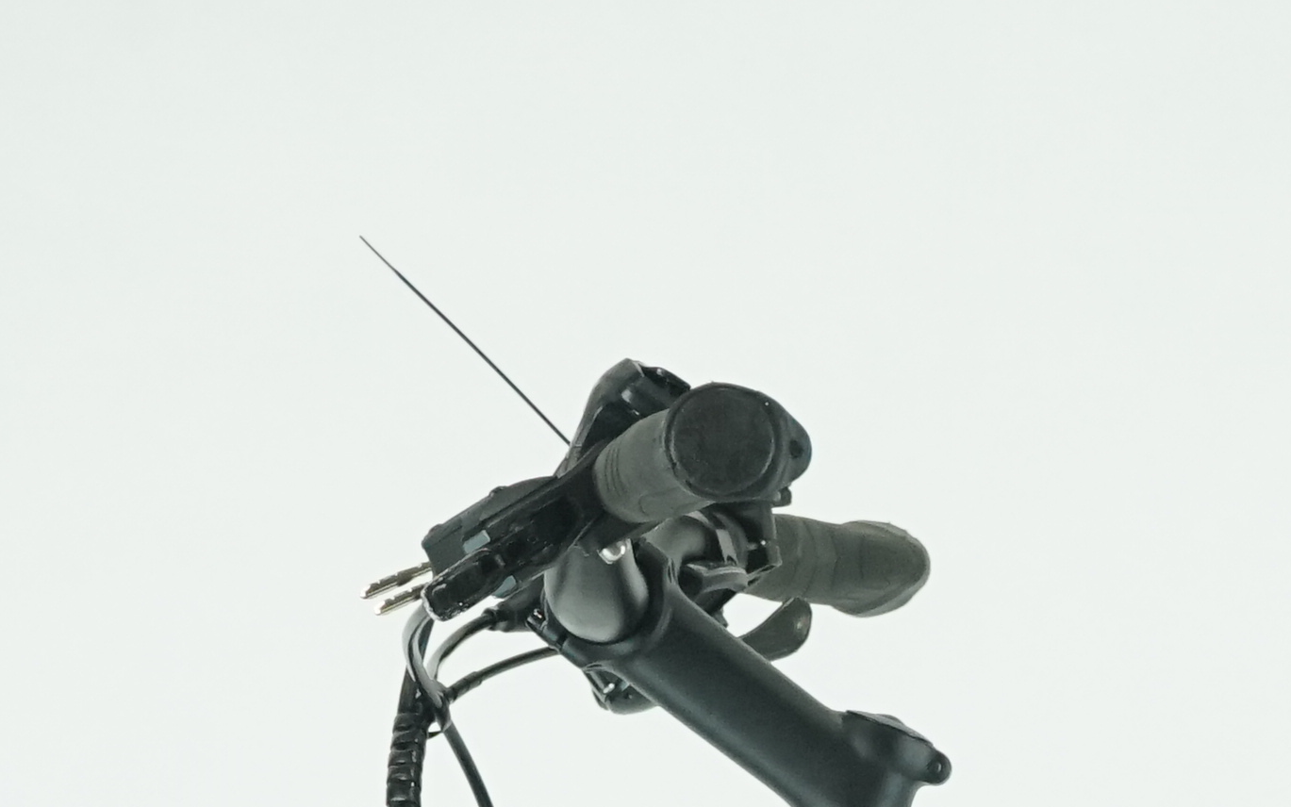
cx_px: 1703
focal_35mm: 268
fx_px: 9430
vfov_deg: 4.8
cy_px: 1839
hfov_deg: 7.7
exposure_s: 1/200
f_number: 7.1
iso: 2500
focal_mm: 60
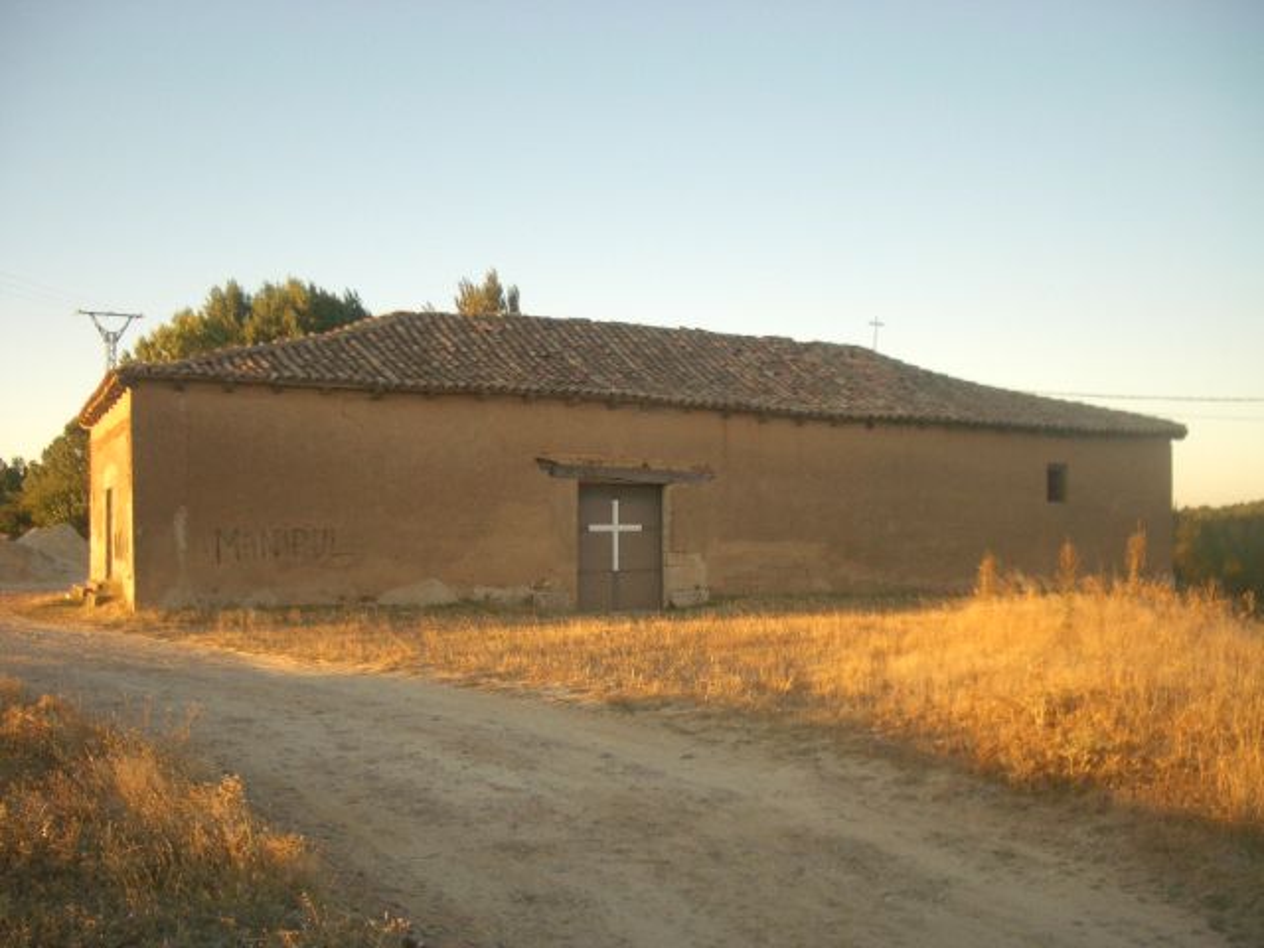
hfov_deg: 52.6
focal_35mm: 35
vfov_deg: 40.7
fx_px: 1278
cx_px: 632
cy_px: 474
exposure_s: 1/250
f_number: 2.6
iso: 100
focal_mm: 5.8
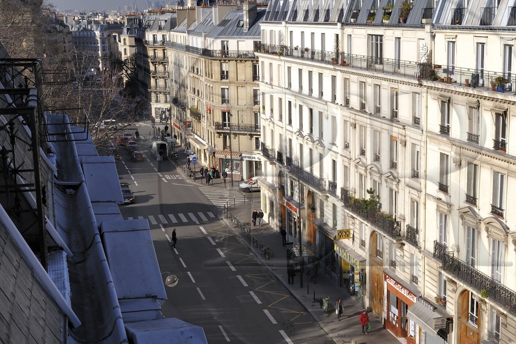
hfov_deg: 34.6
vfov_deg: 23.8
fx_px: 817
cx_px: 356
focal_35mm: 57
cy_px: 178
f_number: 20
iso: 400
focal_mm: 34
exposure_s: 1/160
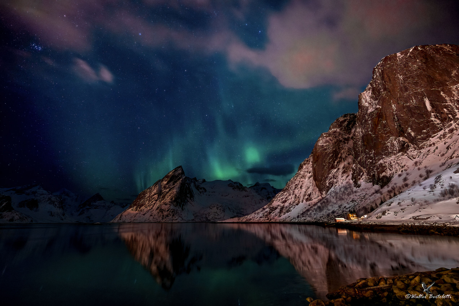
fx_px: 178
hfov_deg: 104.3
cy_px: 153
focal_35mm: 14
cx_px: 230
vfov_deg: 81.2
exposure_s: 8
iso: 2000
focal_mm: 14
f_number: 1.8
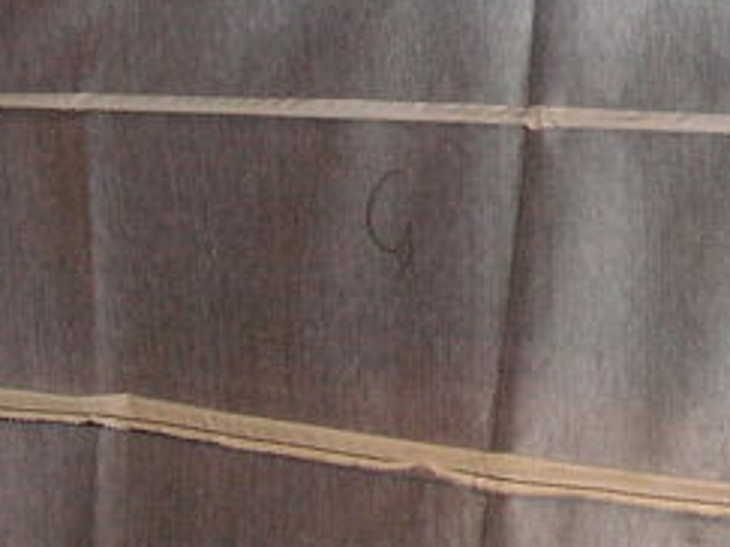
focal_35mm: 100
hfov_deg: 19.3
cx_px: 652
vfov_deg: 14.6
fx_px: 2108
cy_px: 9
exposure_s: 1/40
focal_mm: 6.3
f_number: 3.5
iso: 156
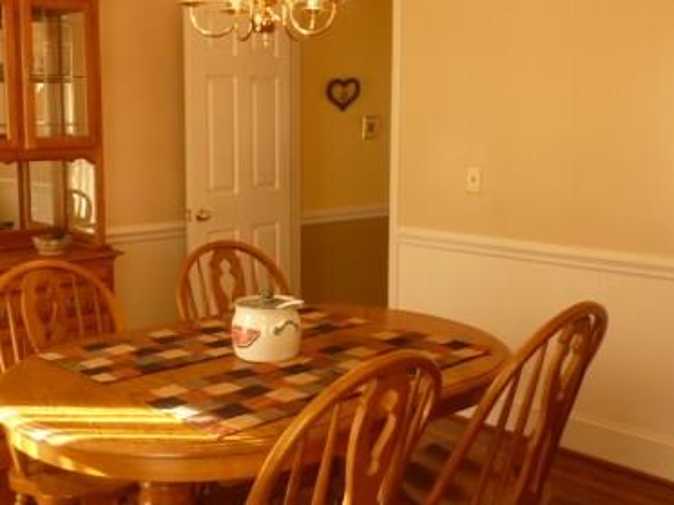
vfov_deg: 33.6
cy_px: 230
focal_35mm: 43
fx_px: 837
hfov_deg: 43.3
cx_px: 232
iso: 125
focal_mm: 4.1
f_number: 3.3
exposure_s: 1/30
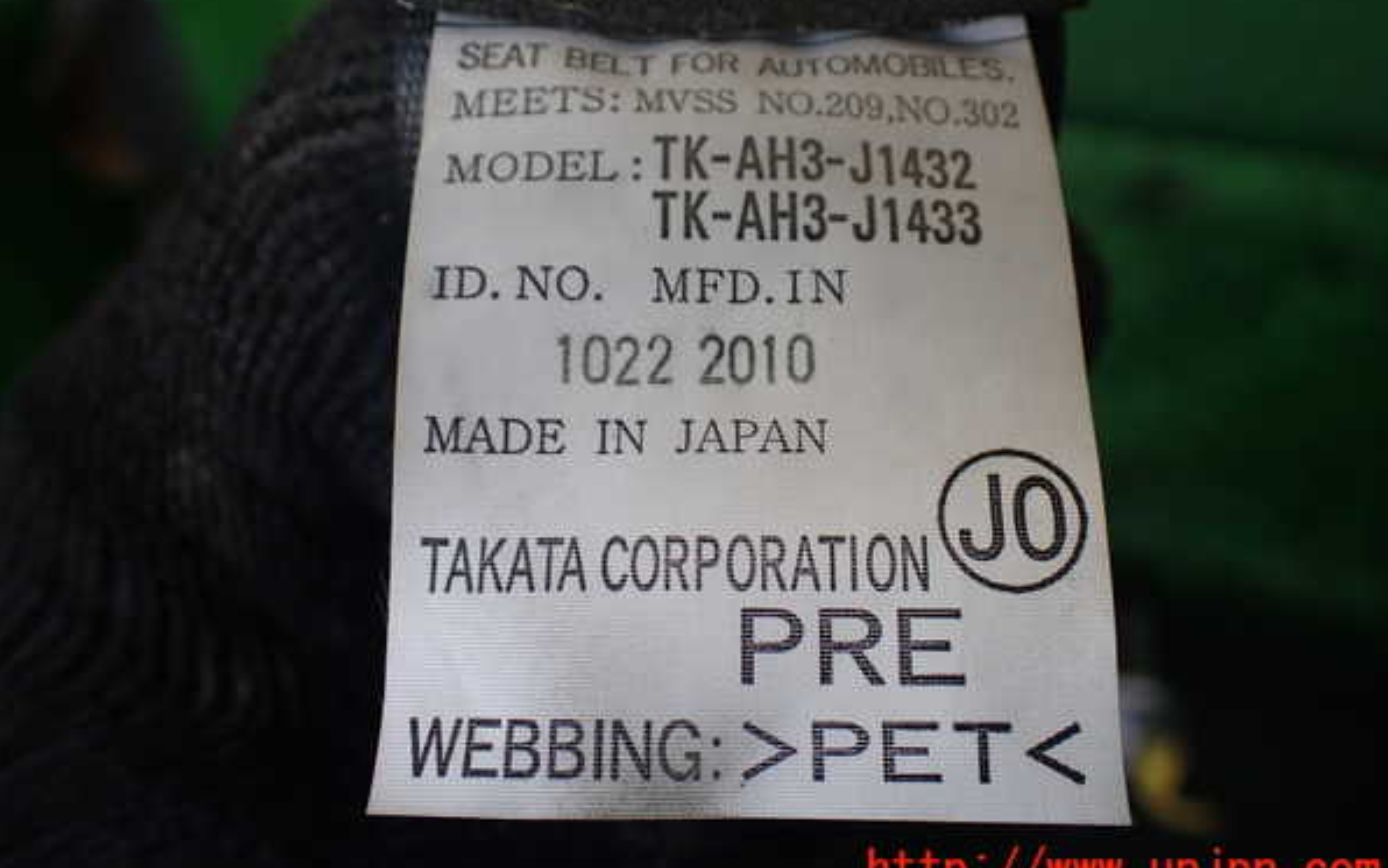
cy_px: 377
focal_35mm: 32
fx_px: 1211
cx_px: 694
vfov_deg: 39.4
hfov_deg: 59.6
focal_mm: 5.4
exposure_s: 1/125
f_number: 2.3
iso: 125
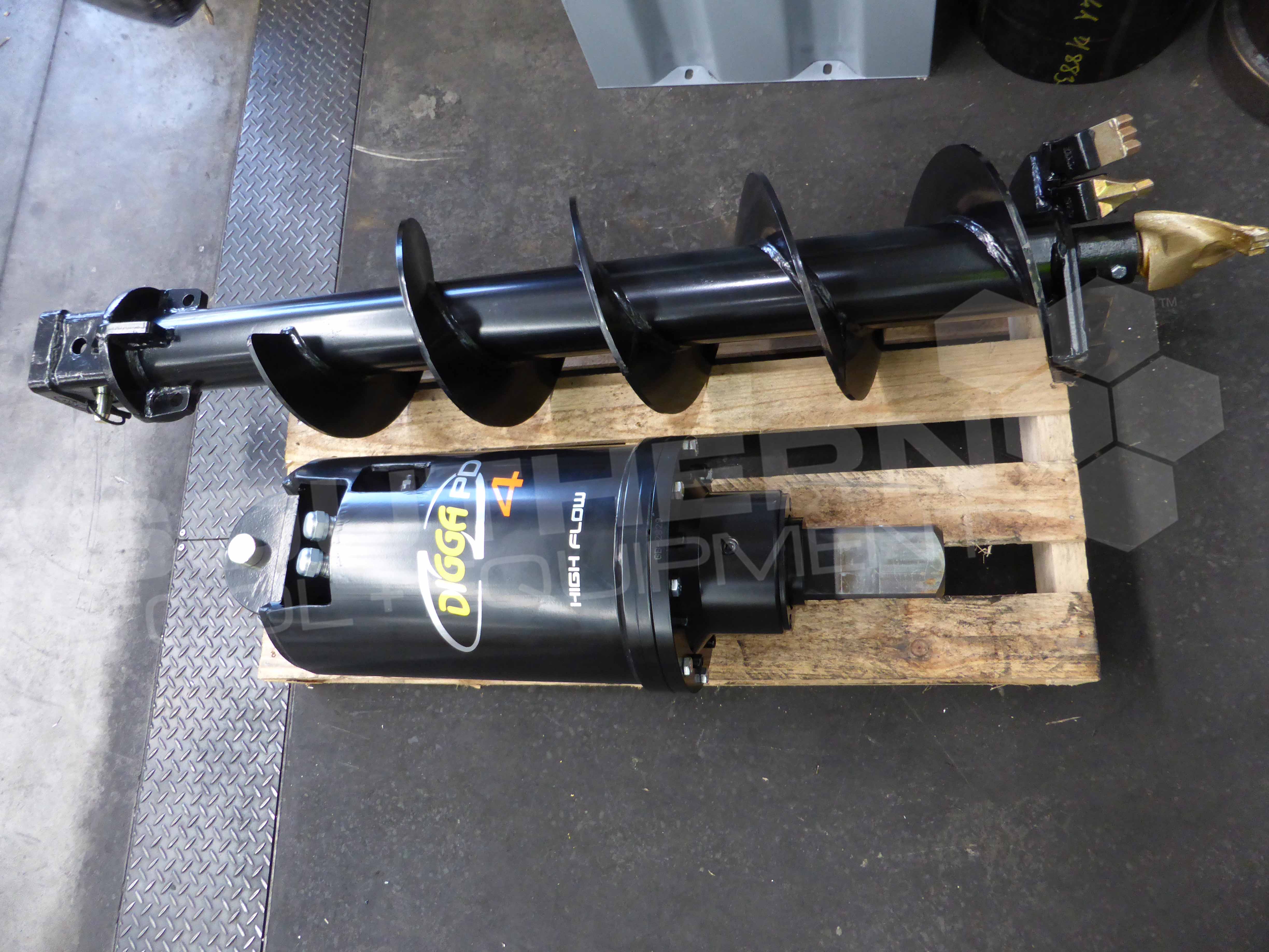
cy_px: 476
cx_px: 634
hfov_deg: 71.6
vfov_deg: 56.8
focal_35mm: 24
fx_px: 880
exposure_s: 1/60
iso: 400
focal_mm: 4.3
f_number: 3.3
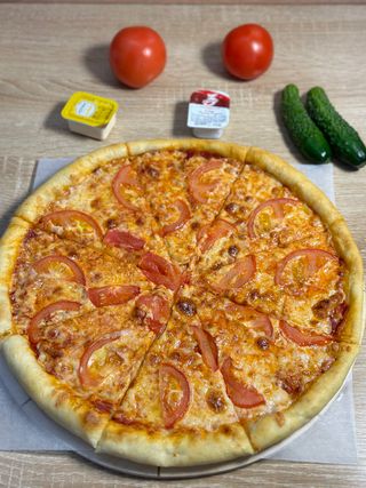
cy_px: 244
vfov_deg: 39.7
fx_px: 677
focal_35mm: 48
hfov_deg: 30.3
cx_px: 183
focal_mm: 6.86
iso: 64
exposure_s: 1/116
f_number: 1.78
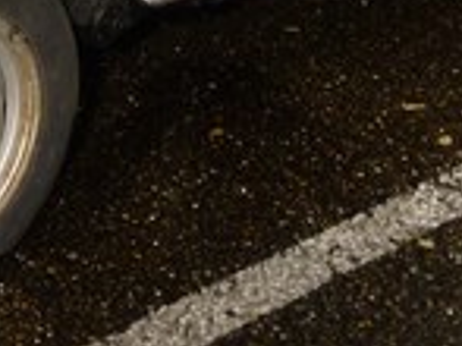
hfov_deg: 12.5
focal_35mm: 157
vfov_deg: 9.0
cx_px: 22
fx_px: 2094
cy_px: -296
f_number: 3.5
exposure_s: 1/500
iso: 100
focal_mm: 6.4
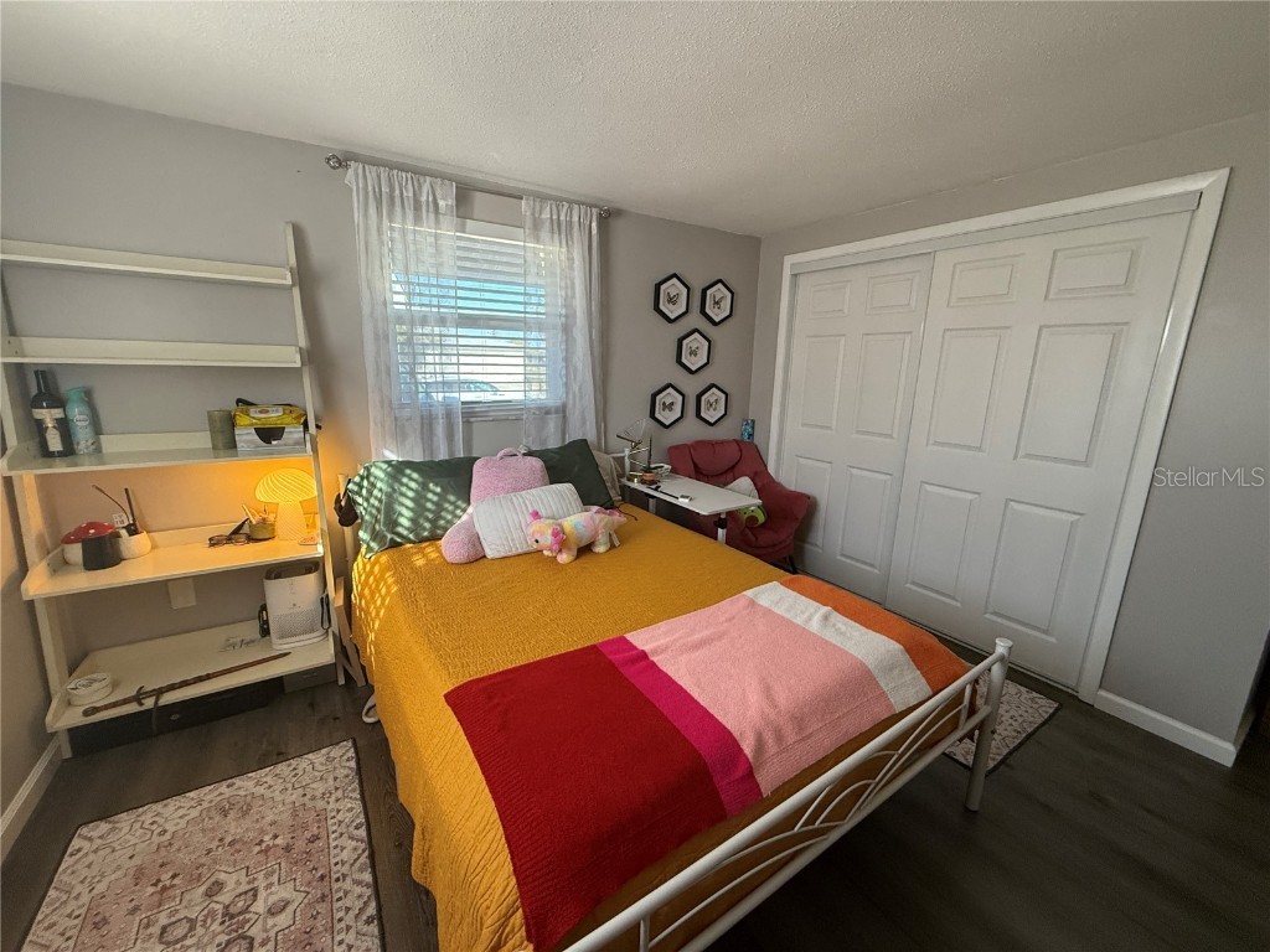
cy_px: 476
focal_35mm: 14
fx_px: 514
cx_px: 635
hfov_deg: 102.1
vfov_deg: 85.7
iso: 320
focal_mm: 2.22
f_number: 2.2
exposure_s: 1/67
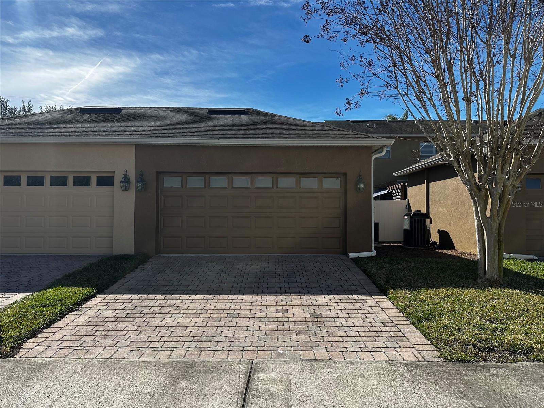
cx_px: 272
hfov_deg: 71.6
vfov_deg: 56.8
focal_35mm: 24
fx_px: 377
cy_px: 204
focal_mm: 6.86
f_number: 1.78
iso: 80
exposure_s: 1/4545
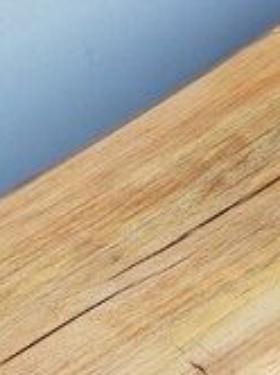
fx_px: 1016
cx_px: -2
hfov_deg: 15.4
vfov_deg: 18.4
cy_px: 569
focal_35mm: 94
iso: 50
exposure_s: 1/100
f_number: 2.2
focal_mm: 3.81
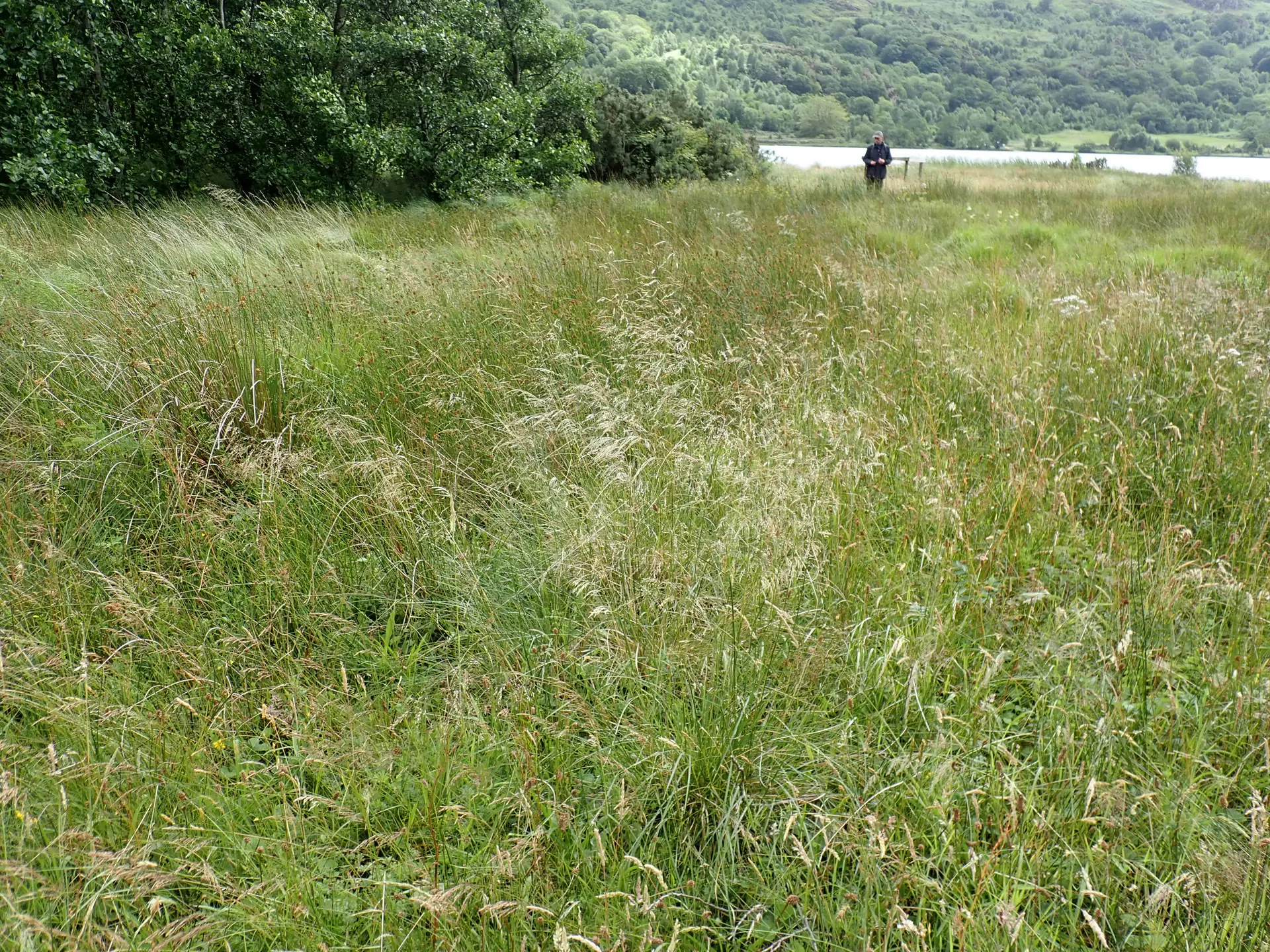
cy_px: 476
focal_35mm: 30
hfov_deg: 60.0
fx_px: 1101
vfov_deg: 46.8
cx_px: 635
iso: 100
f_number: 3.2
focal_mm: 5.5
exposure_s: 1/200
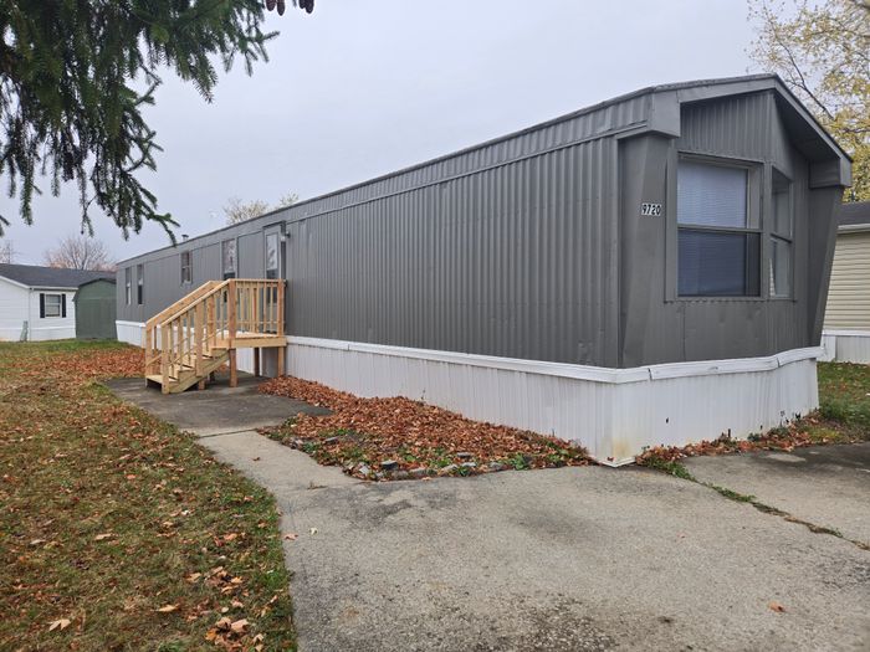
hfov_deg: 73.9
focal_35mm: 23
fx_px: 578
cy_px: 326
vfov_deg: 58.9
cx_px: 435
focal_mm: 5.4
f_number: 1.8
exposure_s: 1/203
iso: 25
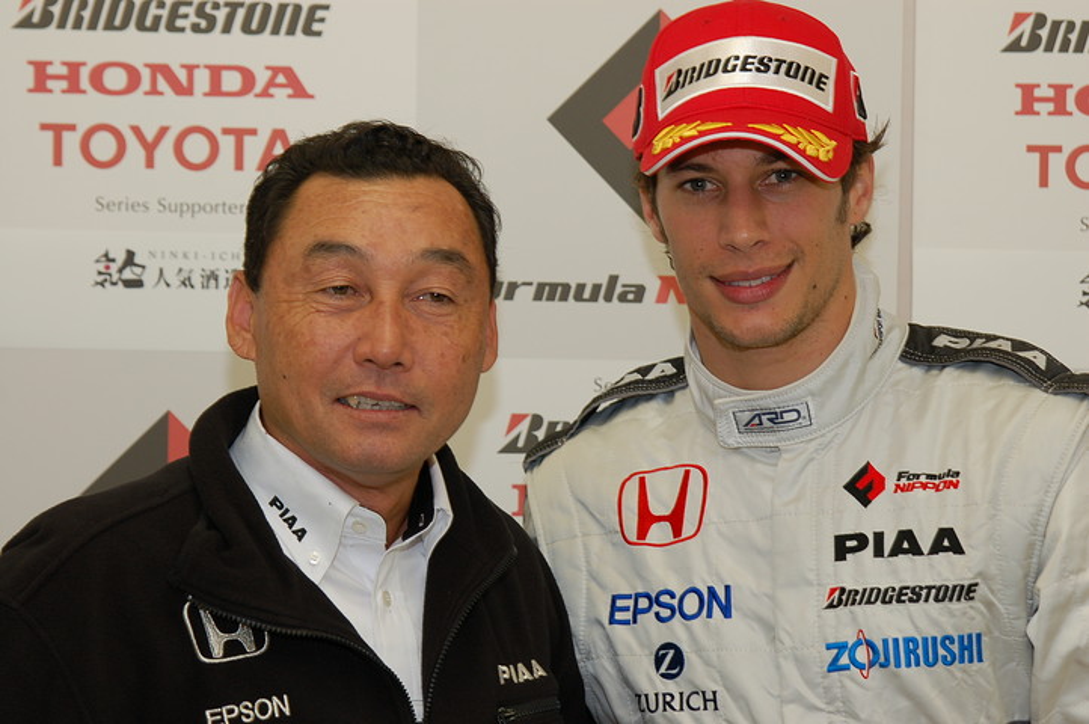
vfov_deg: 14.0
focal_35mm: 98
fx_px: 2947
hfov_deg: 20.9
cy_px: 362
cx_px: 544
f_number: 4
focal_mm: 65
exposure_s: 1/60
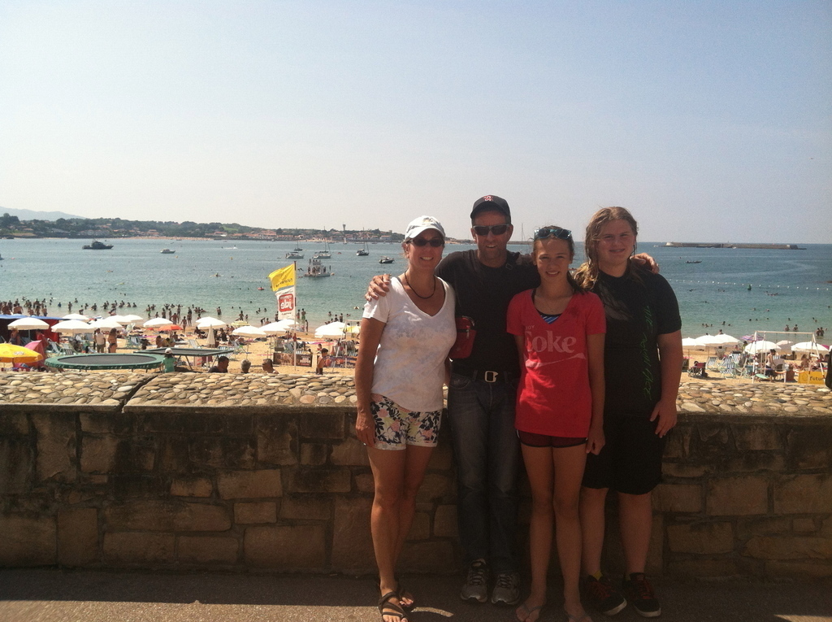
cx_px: 416
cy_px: 311
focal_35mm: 35
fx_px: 840
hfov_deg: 52.7
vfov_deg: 40.6
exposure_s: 1/1667
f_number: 2.8
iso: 80
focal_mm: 3.85
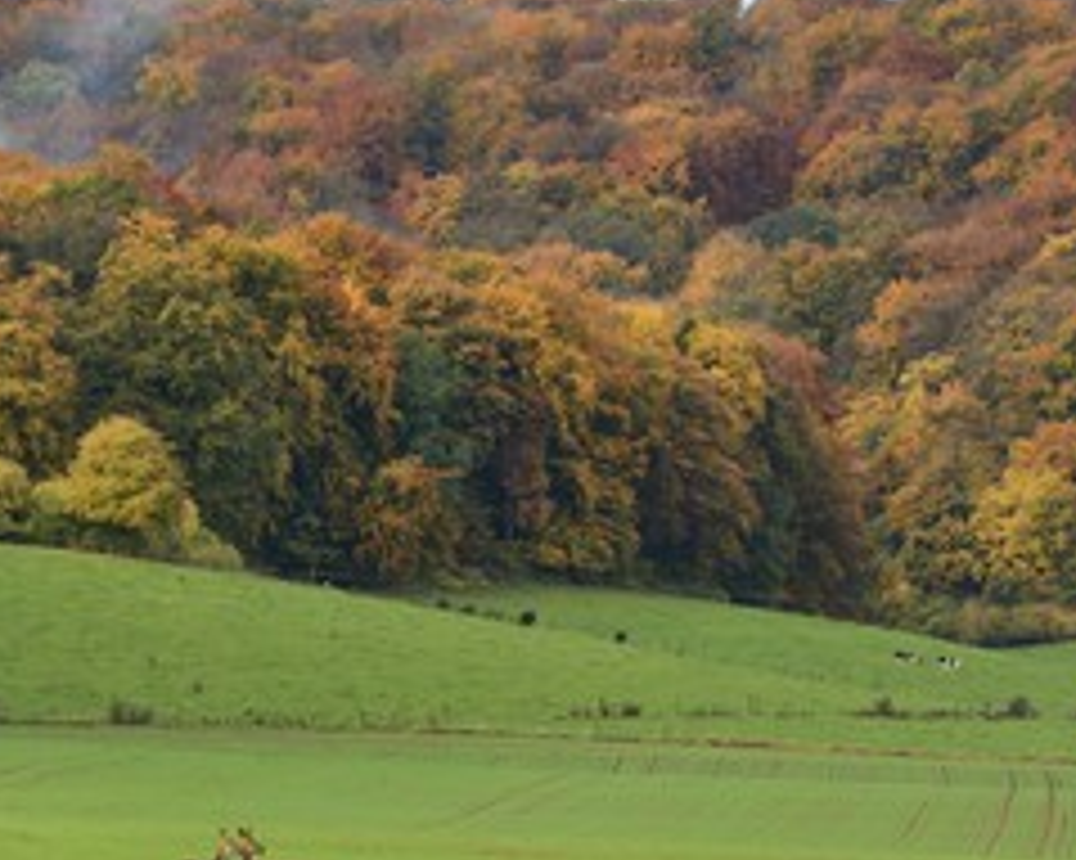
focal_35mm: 330
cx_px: 648
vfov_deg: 4.7
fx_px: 10505
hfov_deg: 5.9
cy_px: 459
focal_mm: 200
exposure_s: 1/250
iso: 400
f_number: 7.1
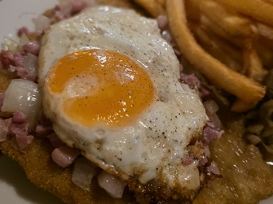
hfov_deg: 55.2
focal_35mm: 33
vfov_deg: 42.8
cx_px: 156
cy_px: 84
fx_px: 260
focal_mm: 6.3
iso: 2000
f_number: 1.7
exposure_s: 1/100
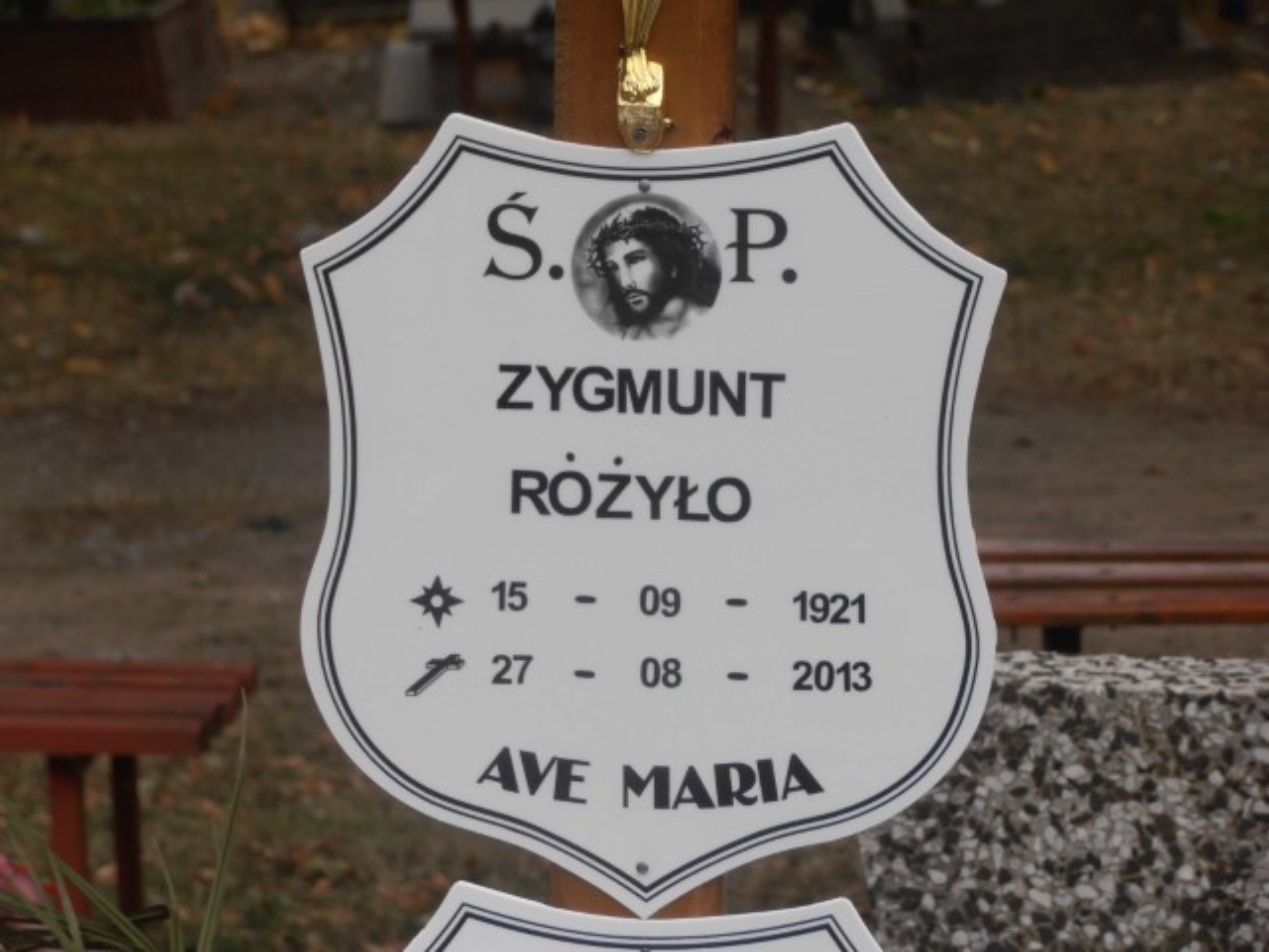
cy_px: 476
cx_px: 634
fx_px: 6085
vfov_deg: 8.9
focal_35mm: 166
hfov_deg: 11.9
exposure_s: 1/400
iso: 80
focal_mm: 29.44
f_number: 5.9
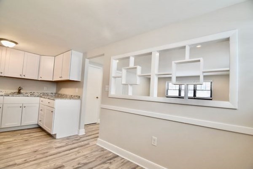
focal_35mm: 16
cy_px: 84
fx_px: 116
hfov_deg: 95.0
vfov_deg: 72.1
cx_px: 126
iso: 800
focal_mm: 11
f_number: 5.6
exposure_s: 1/125
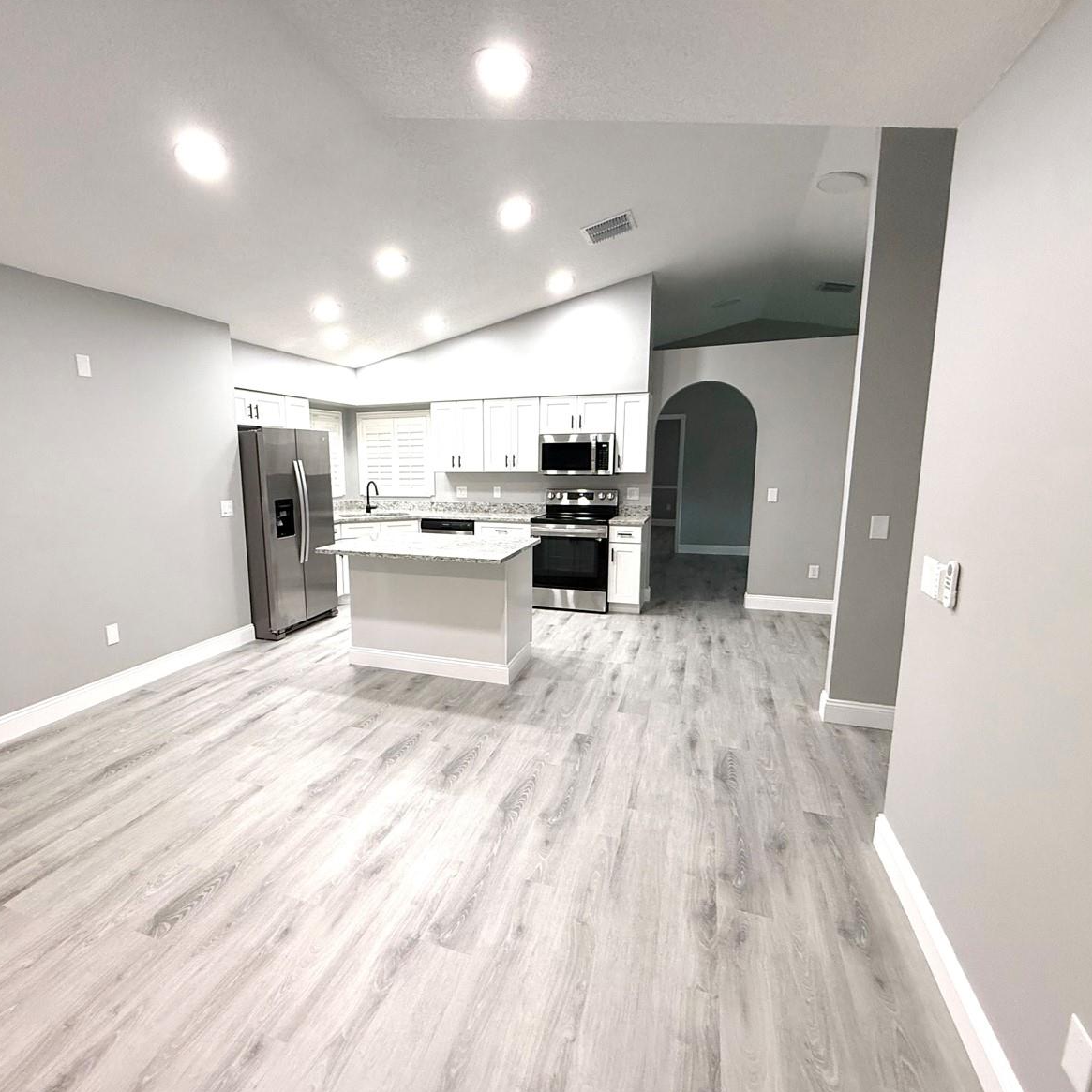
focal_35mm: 17
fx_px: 607
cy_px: 556
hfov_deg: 83.5
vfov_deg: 84.0
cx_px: 474
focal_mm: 2.22
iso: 320
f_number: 2.2
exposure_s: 1/120
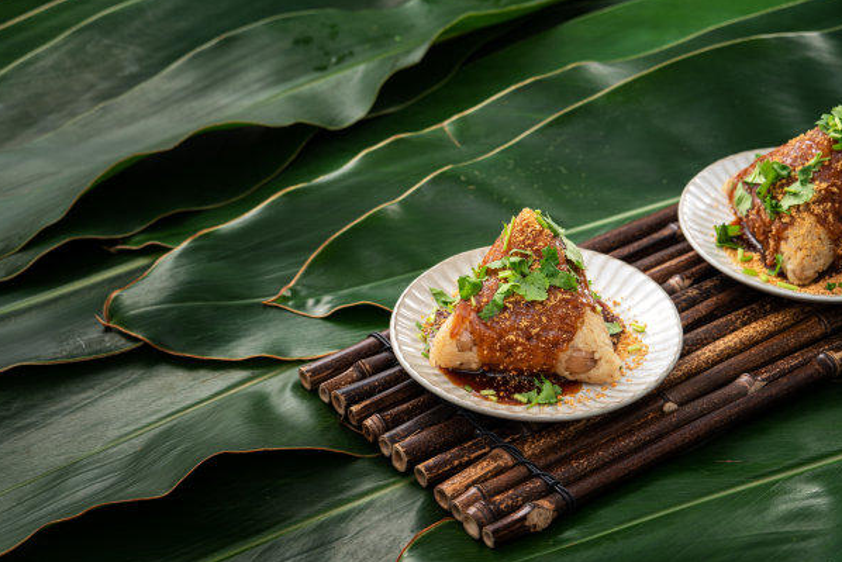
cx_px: 422
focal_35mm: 86
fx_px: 2012
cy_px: 280
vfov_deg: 15.9
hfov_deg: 23.6
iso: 100
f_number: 9
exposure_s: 1/125
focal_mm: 84
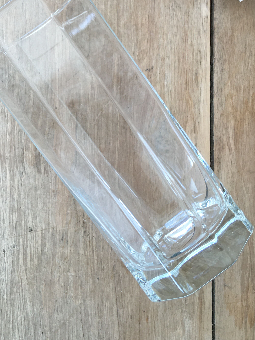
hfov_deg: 32.9
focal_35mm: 44
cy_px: 99
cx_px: 119
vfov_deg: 42.1
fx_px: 432
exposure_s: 1/50
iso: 32
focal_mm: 4.15
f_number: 2.2
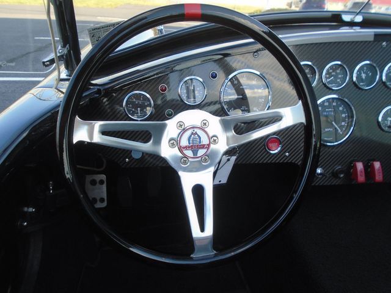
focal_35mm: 26
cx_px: 196
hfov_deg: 67.3
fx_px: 294
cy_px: 146
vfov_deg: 53.1
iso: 100
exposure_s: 1/200
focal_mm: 4.6
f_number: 3.2
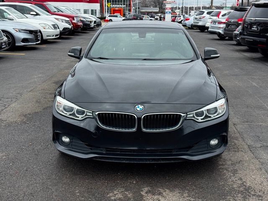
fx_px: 372
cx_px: 134
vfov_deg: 30.3
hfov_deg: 39.7
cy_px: 100
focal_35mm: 48
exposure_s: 1/1681
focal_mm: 6.76
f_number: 1.78
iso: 64
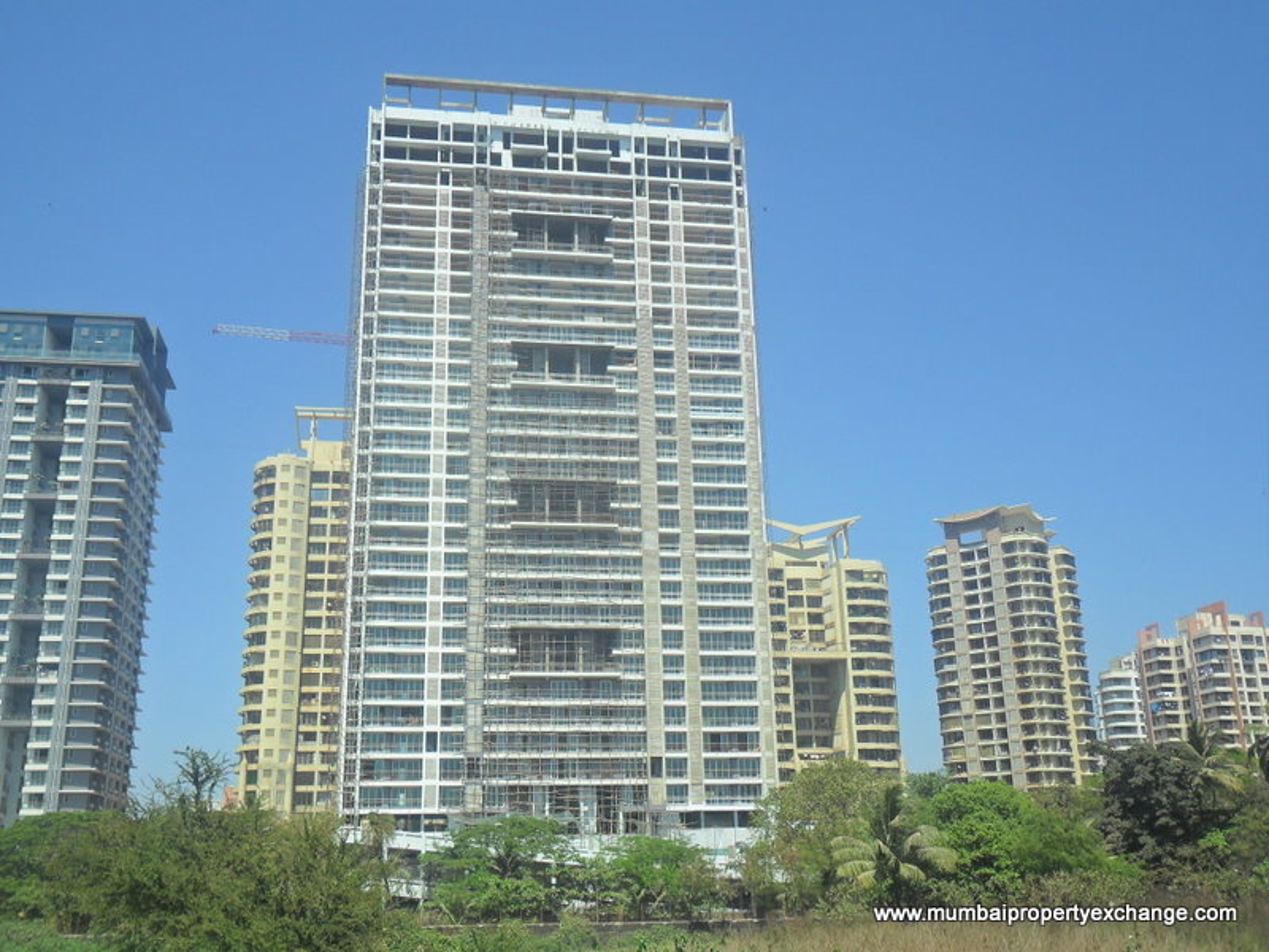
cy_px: 476
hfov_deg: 50.1
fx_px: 1356
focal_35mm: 37
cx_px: 634
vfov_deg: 38.7
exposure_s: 1/1000
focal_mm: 6.6
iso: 100
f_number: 4
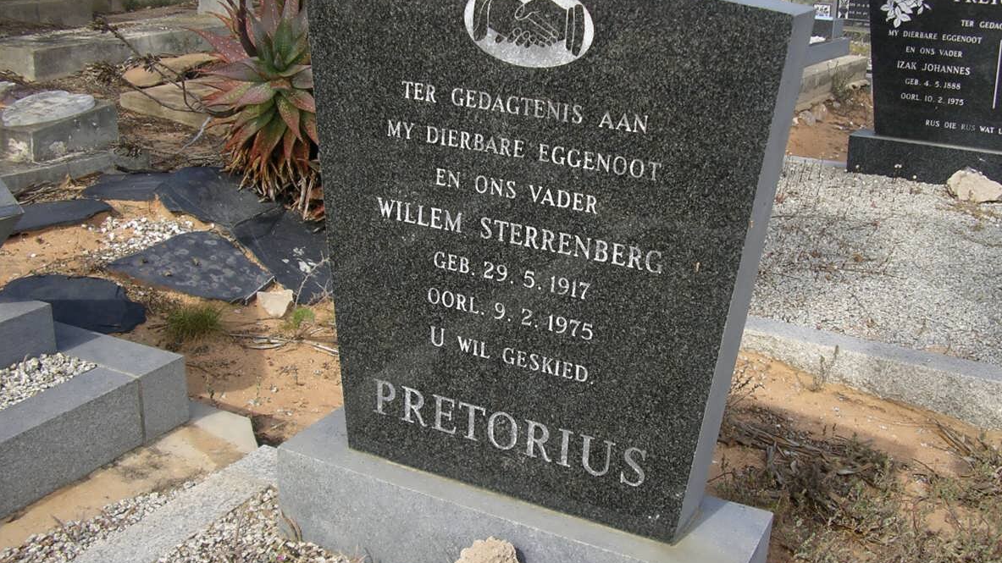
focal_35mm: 42
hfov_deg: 48.4
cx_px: 507
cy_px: 290
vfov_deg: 28.3
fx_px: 1116
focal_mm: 5.8
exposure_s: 1/400
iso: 50
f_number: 2.9
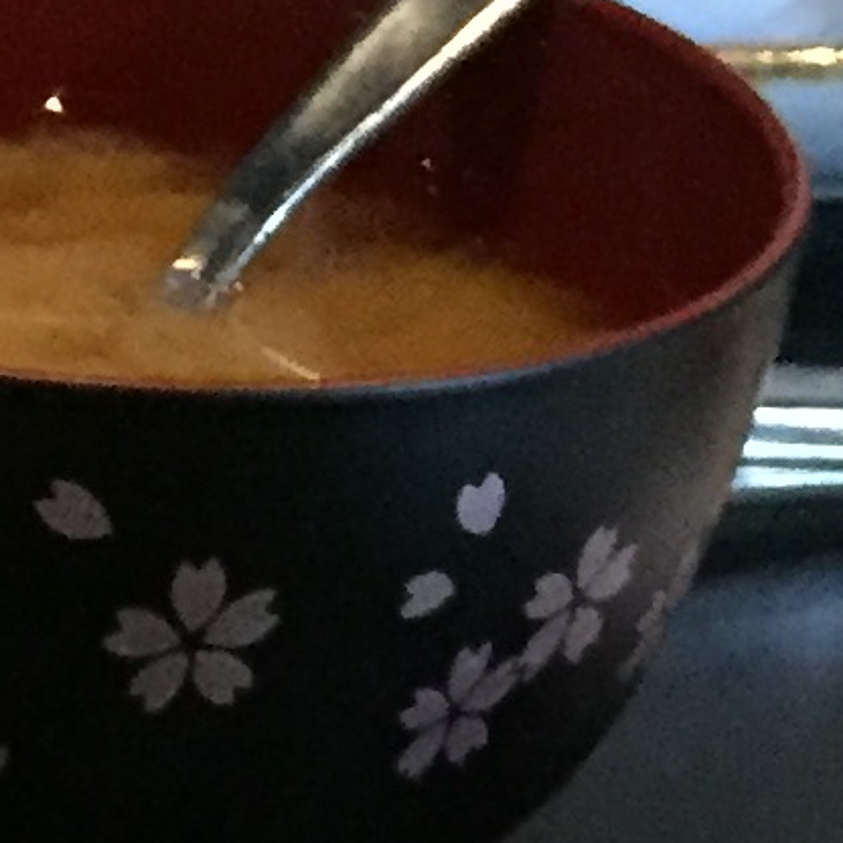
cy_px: 2363
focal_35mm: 201
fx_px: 5538
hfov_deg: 8.4
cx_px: -650
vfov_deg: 7.8
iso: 400
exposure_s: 1/17
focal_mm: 4.15
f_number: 2.2
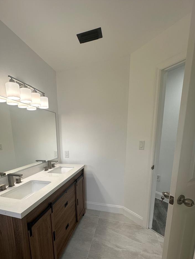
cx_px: 71
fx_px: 135
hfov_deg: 70.2
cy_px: 165
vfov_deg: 85.6
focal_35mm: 18
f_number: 2.2
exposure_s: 1/120
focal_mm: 2.22
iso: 50
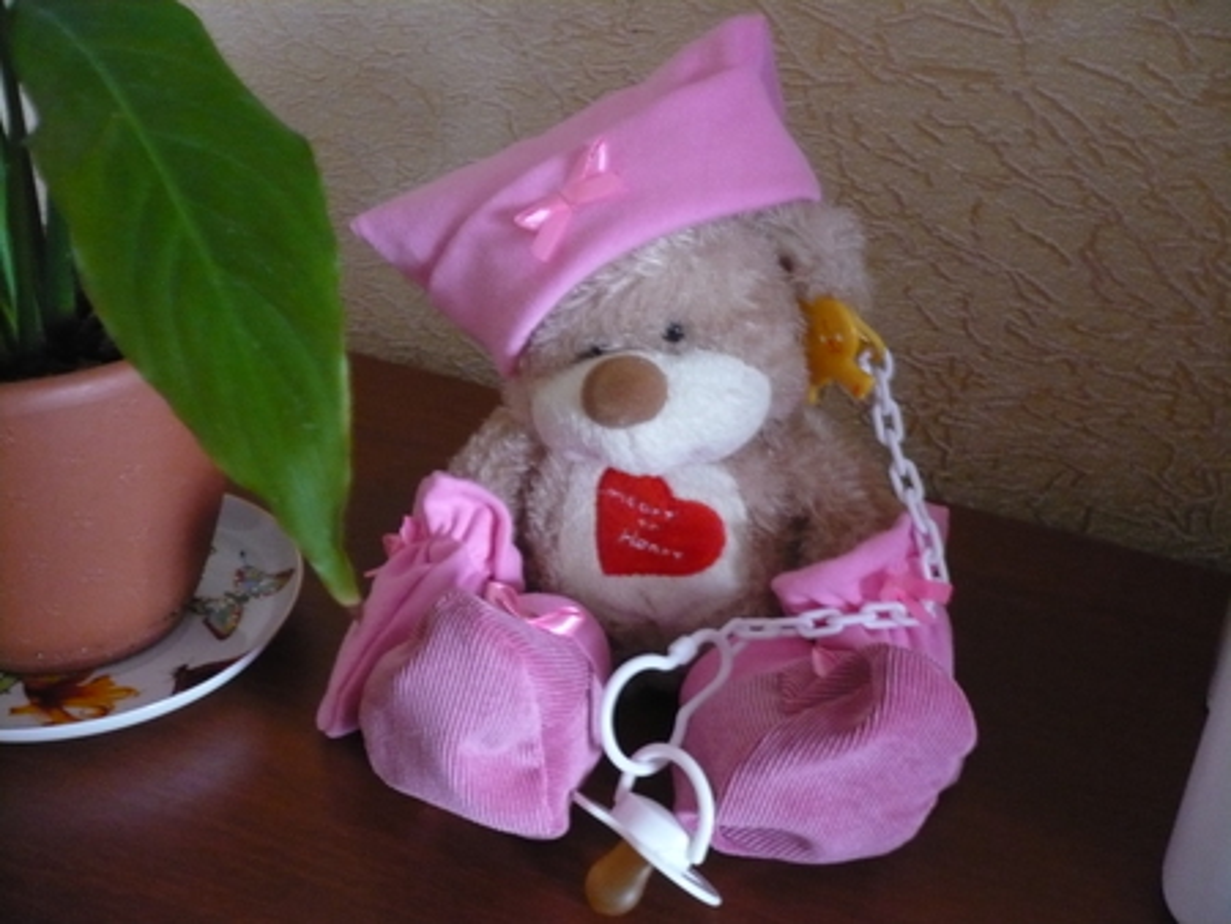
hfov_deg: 52.6
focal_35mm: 35
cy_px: 462
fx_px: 1245
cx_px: 616
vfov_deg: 40.7
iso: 400
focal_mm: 5.8
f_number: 2.8
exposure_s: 1/4
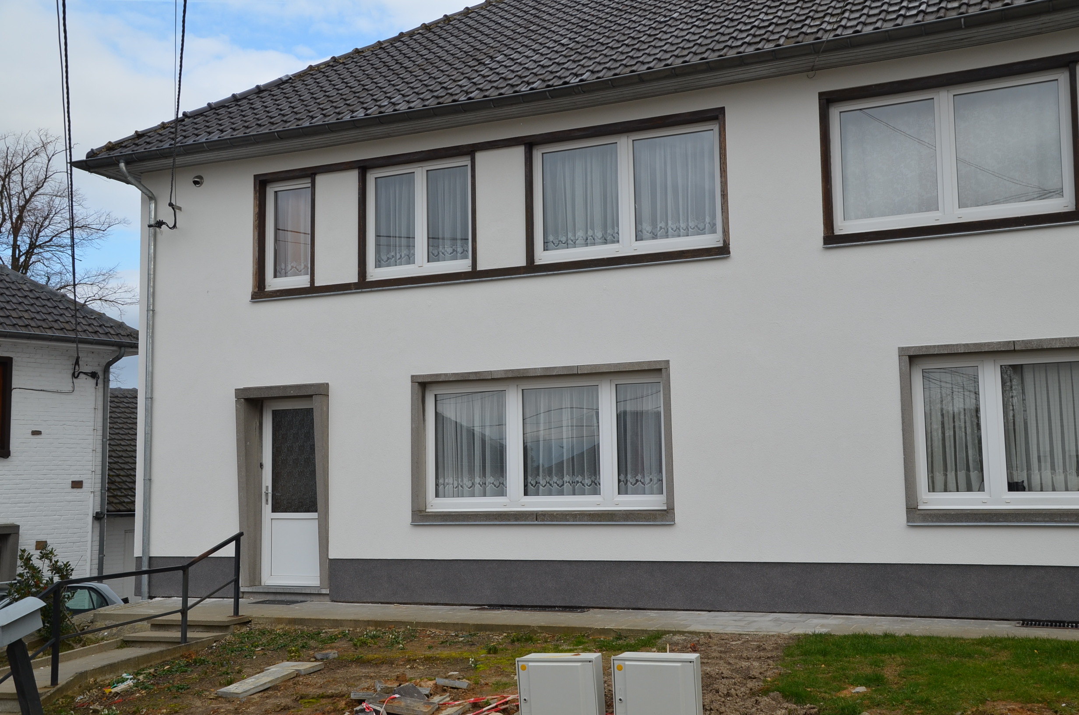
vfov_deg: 34.1
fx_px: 1166
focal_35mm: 39
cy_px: 358
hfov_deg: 49.6
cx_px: 540
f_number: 8
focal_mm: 26
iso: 180
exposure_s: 1/250
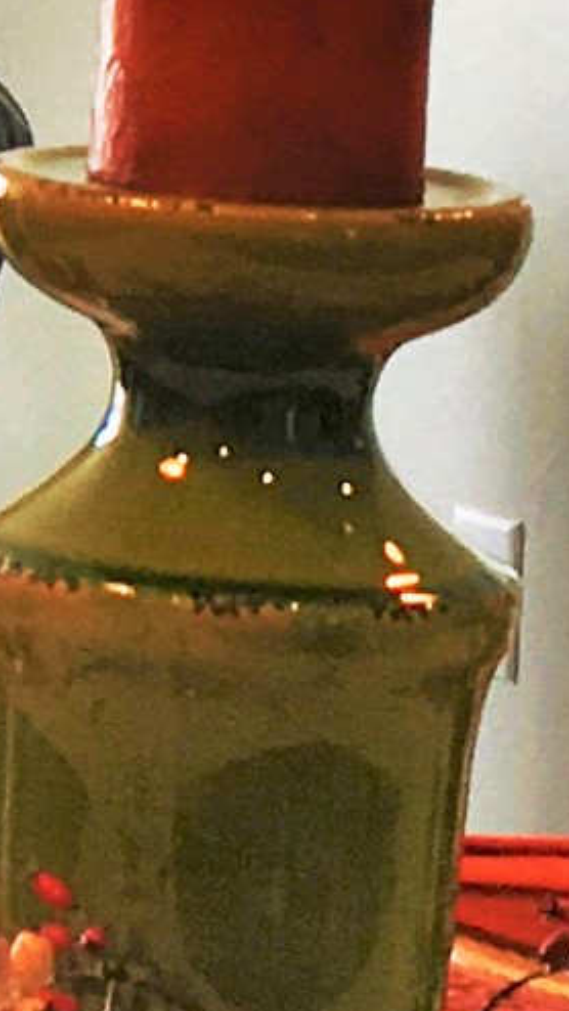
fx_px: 6918
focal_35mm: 258
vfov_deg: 8.3
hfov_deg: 4.4
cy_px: -137
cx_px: -1648
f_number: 2.2
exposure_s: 1/60
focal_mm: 4.15
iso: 25
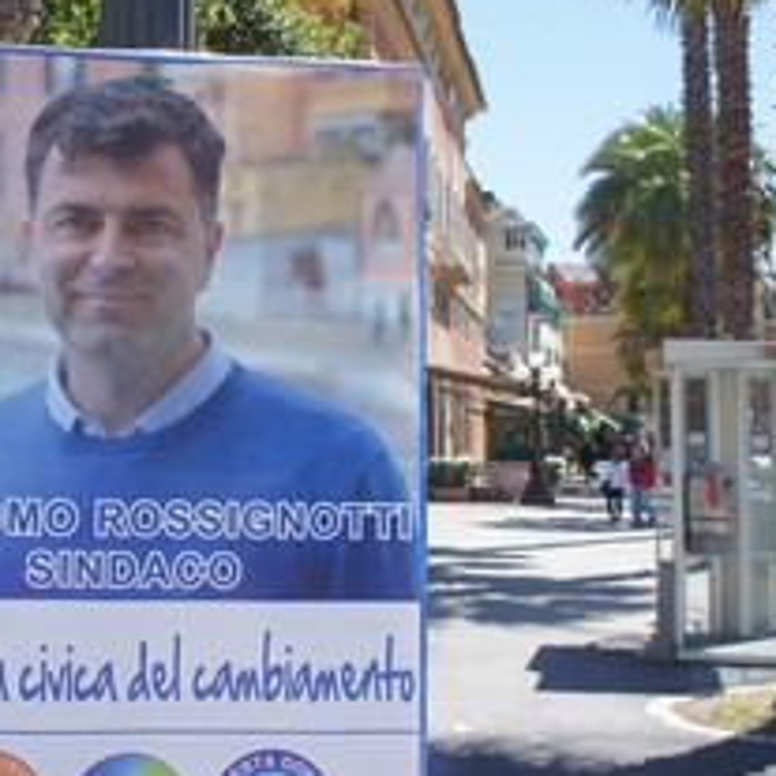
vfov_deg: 33.4
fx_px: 1293
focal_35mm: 51
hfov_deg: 32.3
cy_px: 375
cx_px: 127
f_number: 5
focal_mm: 18
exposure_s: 1/640
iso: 200
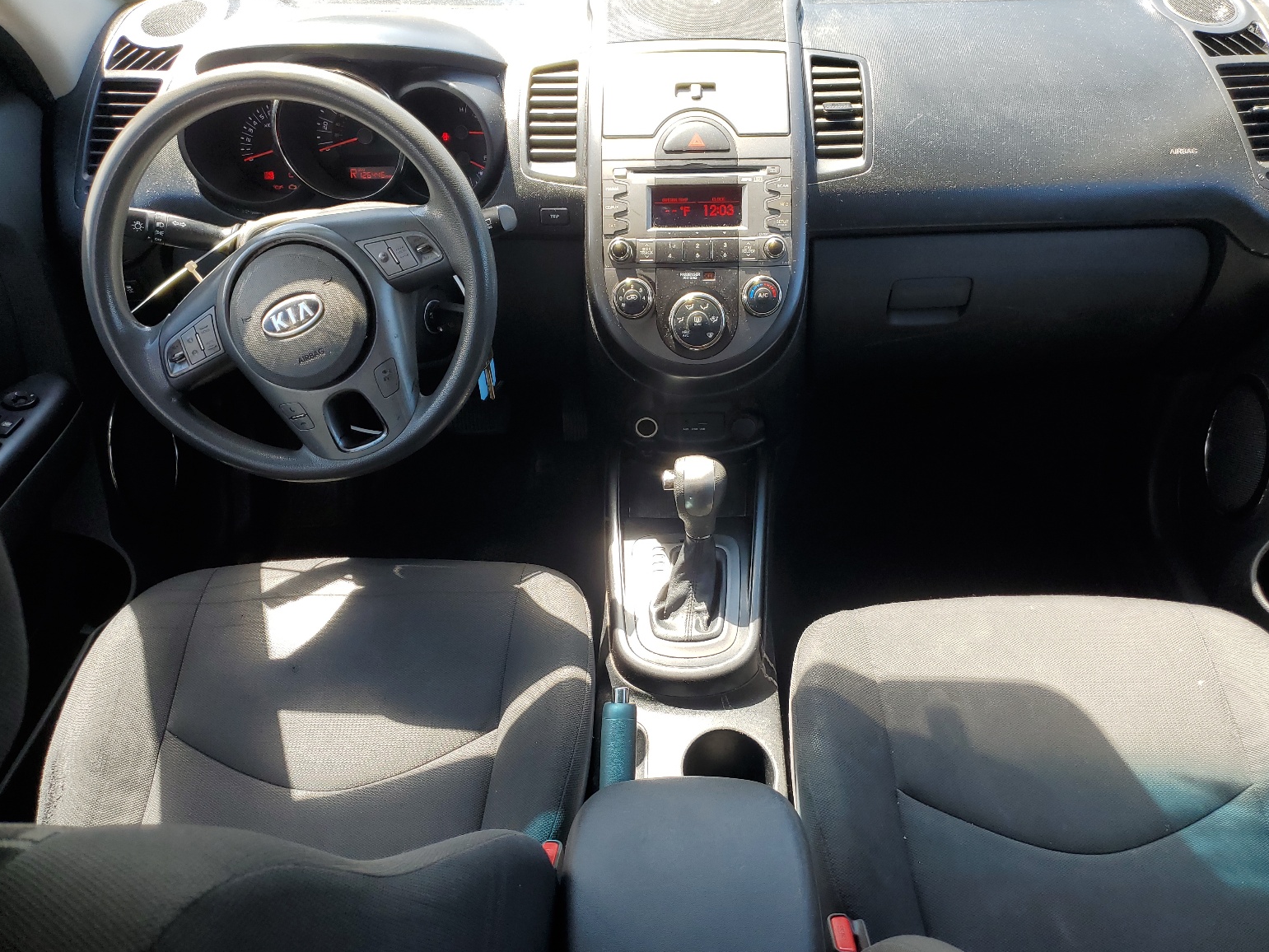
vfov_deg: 51.4
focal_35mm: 27
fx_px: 990
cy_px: 488
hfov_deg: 65.3
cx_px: 639
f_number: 1.5
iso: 50
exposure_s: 1/270
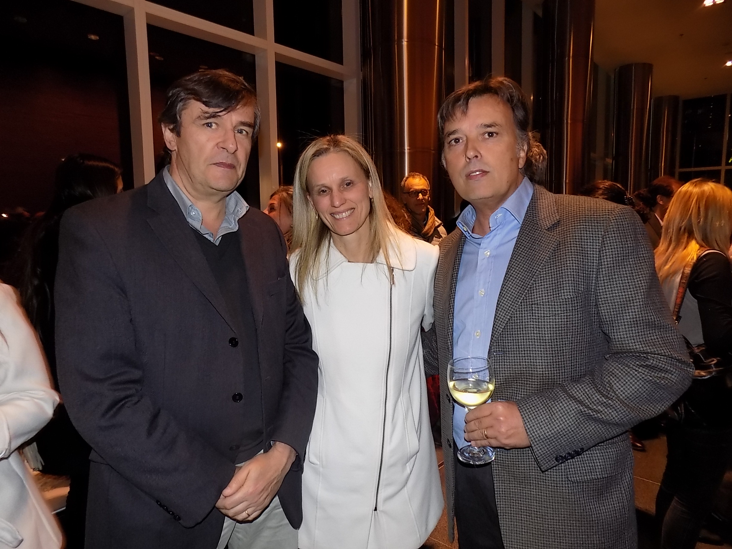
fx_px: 486
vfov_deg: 58.9
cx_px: 366
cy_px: 274
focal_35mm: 23
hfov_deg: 73.9
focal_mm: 4
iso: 200
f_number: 3.1
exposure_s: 1/30
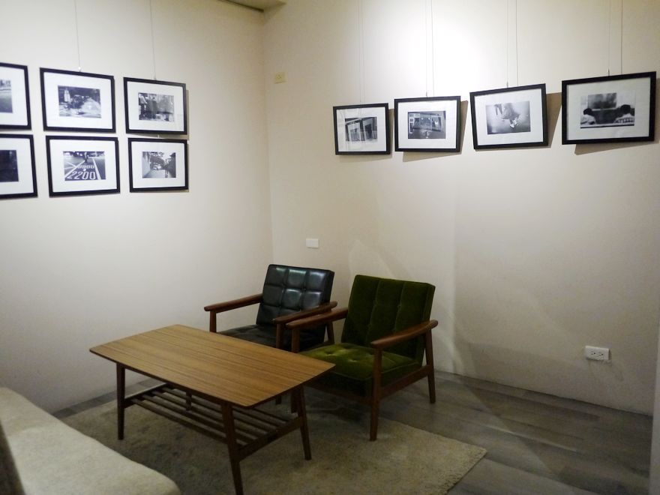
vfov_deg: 49.7
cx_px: 330
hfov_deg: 63.4
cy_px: 248
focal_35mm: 28
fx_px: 534
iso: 1000
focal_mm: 14
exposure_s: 1/60
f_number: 2.5
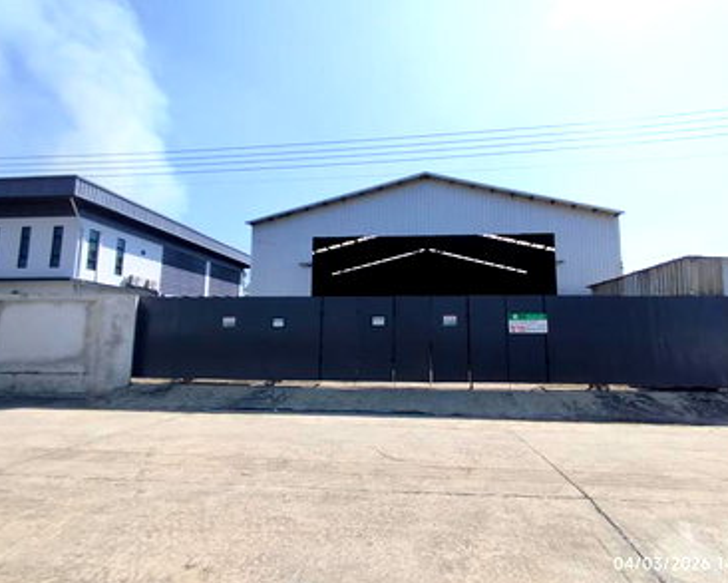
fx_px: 345
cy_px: 296
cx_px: 388
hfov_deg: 93.0
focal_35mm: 16
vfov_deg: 80.4
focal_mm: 1.65
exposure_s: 1/1942
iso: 50
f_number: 2.2
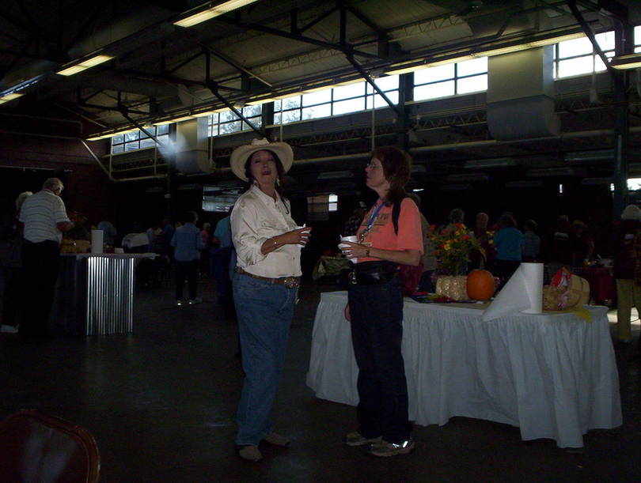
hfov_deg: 48.9
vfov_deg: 37.8
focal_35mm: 38
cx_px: 320
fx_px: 705
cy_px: 242
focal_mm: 4.99
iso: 140
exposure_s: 1/60
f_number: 4.5
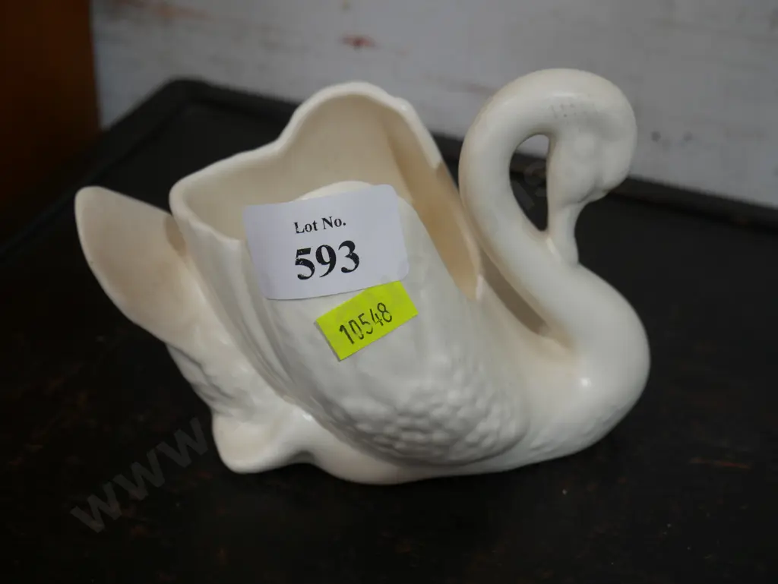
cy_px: 292
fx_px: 1124
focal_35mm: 50
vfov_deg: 29.1
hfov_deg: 38.2
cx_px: 389
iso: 250
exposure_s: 1/60
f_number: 5.3
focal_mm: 25
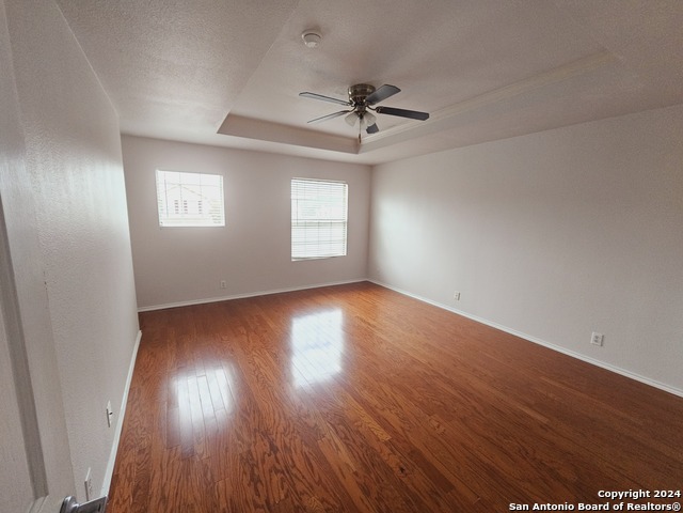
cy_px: 256
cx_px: 342
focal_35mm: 13
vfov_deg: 89.9
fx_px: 256
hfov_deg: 106.2
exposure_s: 1/30
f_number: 2.2
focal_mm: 2.2
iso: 500
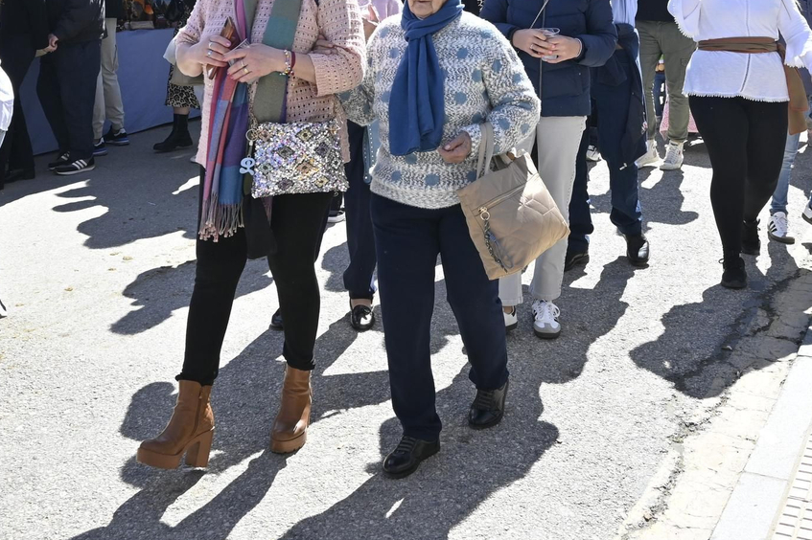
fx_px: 1150
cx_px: 394
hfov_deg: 38.9
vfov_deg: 25.6
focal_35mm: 51
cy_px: 50
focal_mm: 18
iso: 200
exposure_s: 1/400
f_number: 6.3
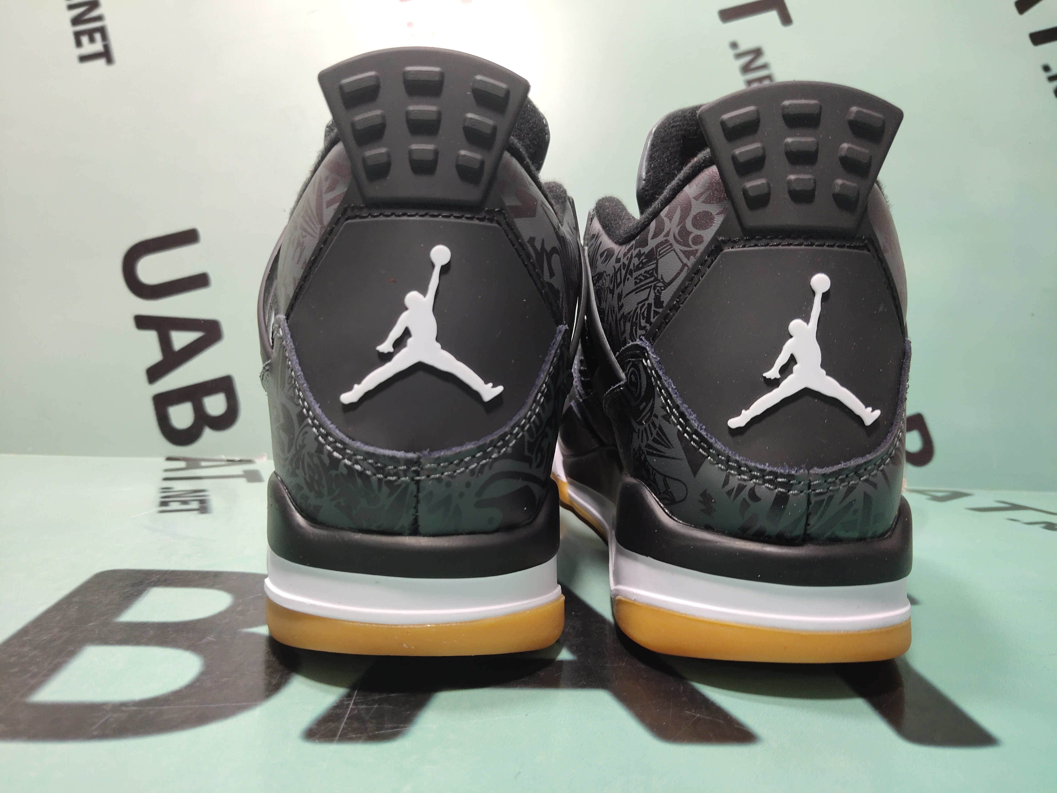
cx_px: 528
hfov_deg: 60.0
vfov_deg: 46.8
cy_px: 396
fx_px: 916
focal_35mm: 30
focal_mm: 4.35
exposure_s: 1/100
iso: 234
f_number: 1.79
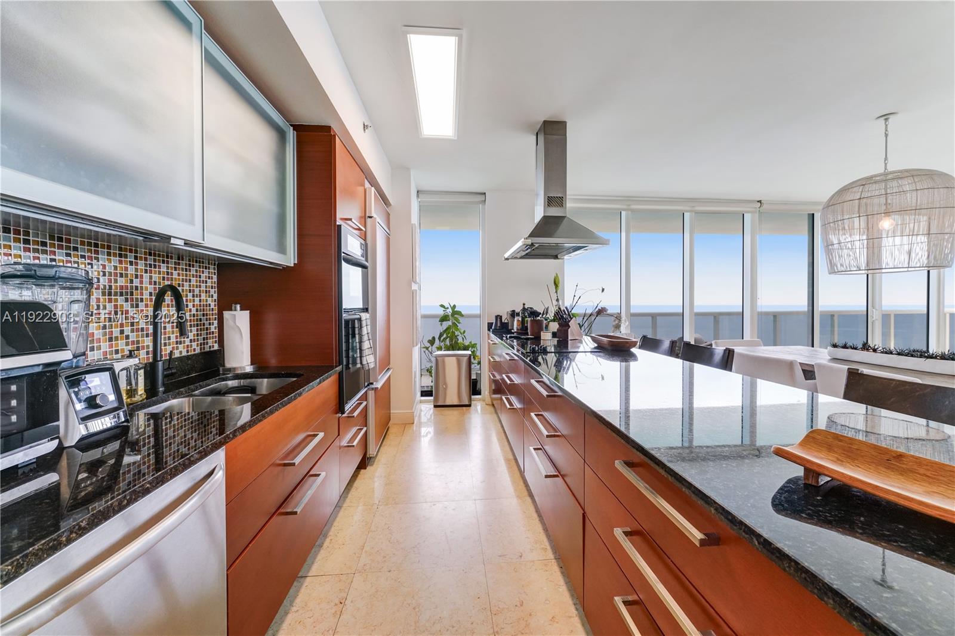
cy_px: 318
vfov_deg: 81.2
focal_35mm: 14
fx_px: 371
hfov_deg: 104.3
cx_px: 478
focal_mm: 14
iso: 250
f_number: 9
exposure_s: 1/30
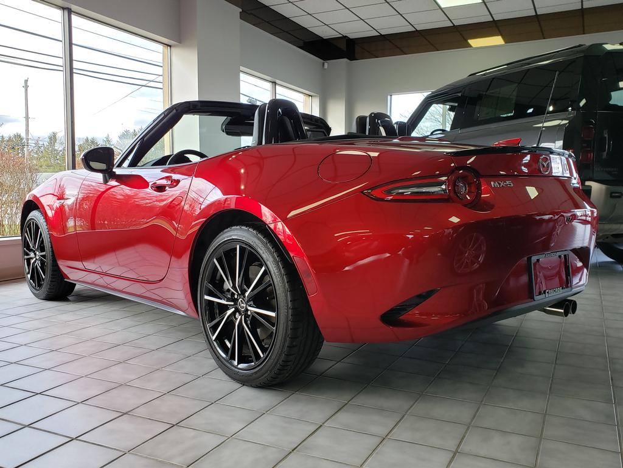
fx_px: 468
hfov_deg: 67.3
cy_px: 234
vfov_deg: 53.1
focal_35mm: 26
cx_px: 312
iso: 125
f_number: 2.4
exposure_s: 1/120
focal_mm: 4.3
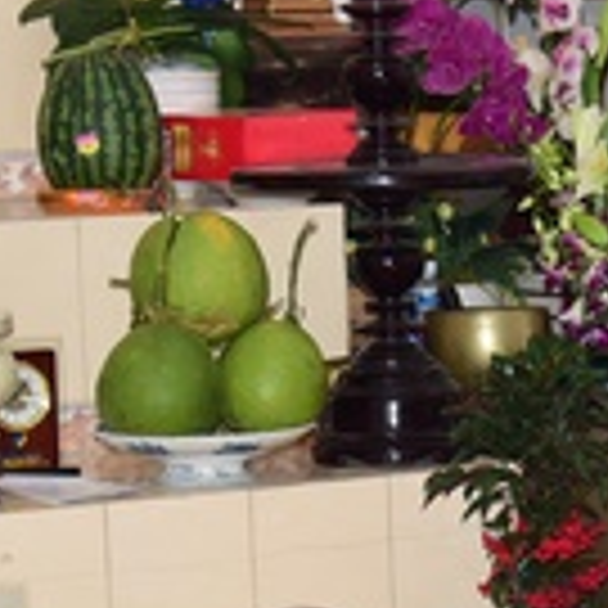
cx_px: 946
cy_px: 707
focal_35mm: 205
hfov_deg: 8.3
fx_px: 4074
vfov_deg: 8.5
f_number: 5
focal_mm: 50
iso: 1000
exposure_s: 1/80
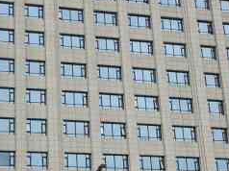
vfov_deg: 13.4
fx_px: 727
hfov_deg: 17.9
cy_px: 44
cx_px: 97
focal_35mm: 110
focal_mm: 4
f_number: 1.8
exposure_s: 1/873
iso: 20
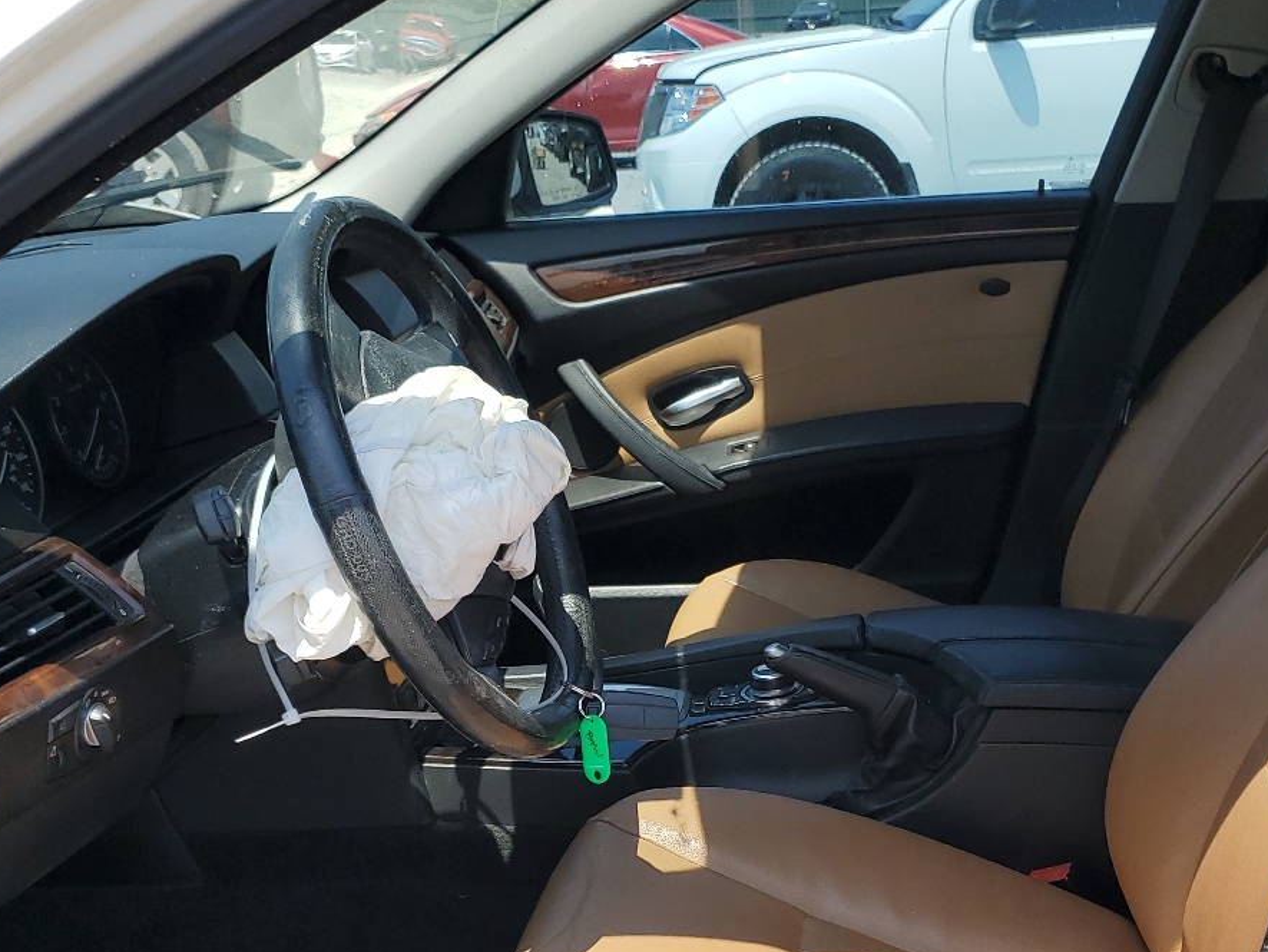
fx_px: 1722
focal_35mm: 47
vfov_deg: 30.1
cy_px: 764
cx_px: 620
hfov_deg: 40.4
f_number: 1.5
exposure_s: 1/2000
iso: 50
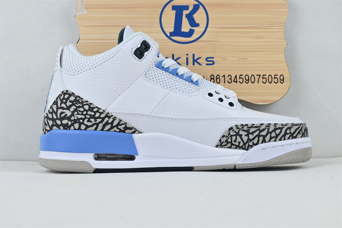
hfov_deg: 40.0
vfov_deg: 27.3
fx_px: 470
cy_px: 114
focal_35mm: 50
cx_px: 171
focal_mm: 33
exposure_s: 1/160
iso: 1000
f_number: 10
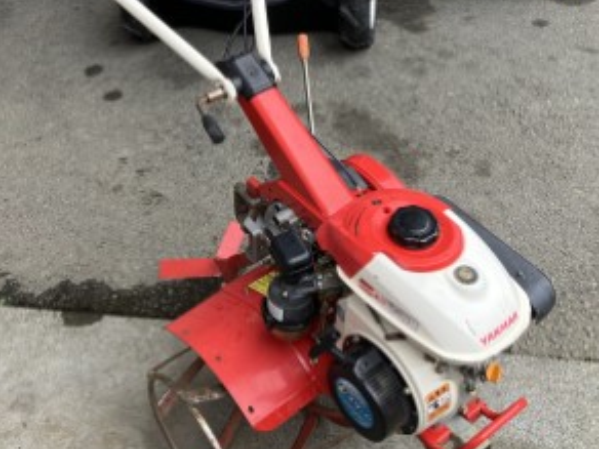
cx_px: 310
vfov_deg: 30.0
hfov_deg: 39.7
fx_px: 831
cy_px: 134
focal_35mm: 48
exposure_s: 1/146
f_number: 1.8
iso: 25
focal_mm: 3.99
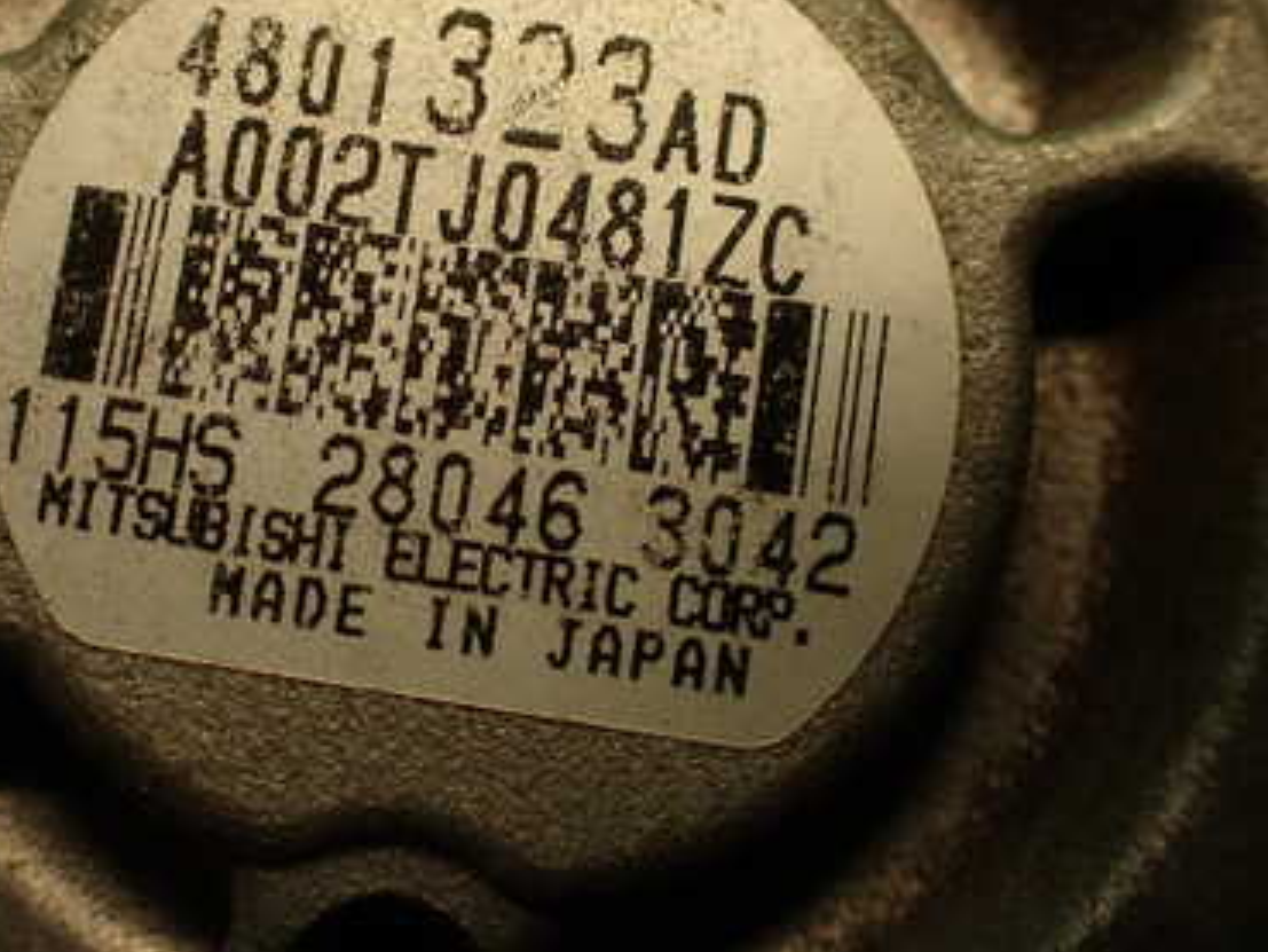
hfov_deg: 36.5
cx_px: 436
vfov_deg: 27.9
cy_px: 323
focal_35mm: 52
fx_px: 1905
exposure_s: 1/60
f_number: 2.4
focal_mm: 5.79
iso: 200
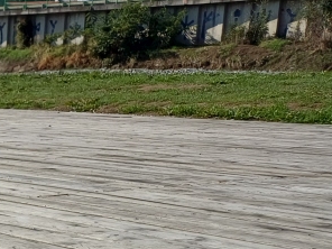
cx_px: -243
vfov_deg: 15.1
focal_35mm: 93
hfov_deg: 17.6
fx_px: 892
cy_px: 329
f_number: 1.8
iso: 50
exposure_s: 1/2066
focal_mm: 4.65
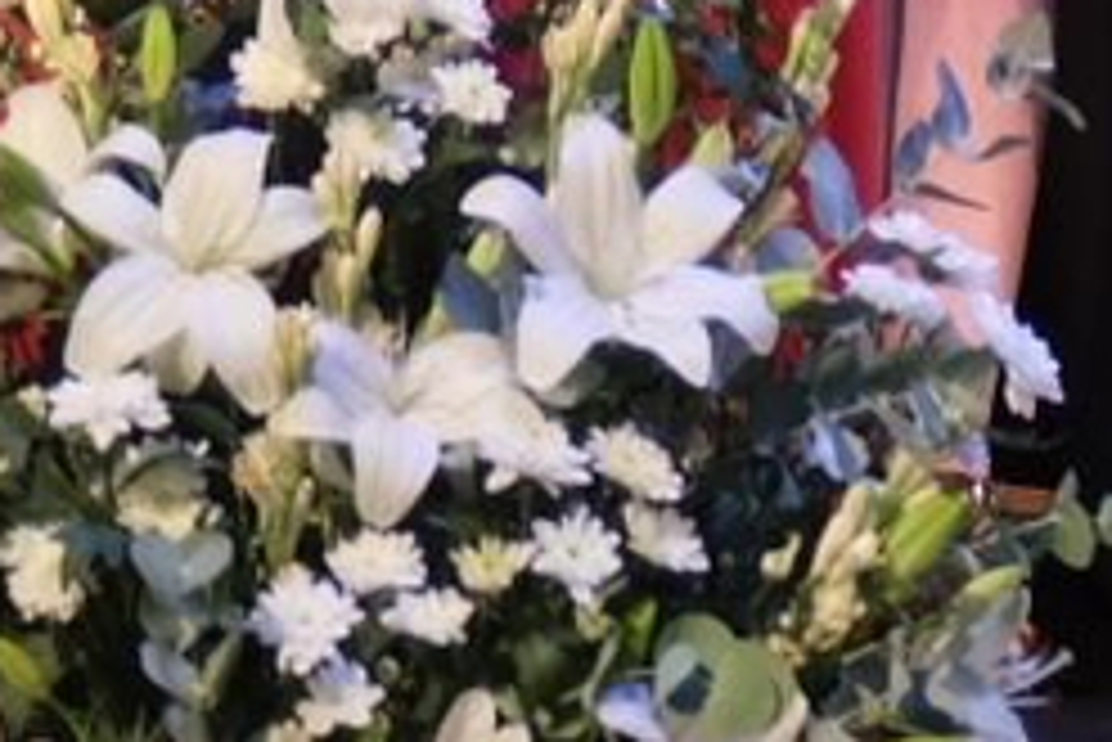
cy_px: -483
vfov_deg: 1.8
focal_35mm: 778
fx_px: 24045
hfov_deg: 2.6
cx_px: 1031
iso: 800
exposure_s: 1/30
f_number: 4
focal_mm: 80
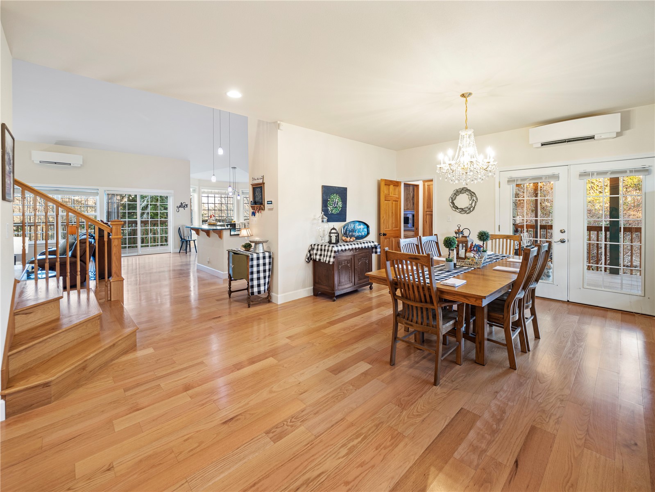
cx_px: 328
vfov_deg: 85.7
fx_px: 265
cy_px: 246
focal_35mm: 14
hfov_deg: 102.1
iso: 100
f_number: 4
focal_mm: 7
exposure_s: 1/4
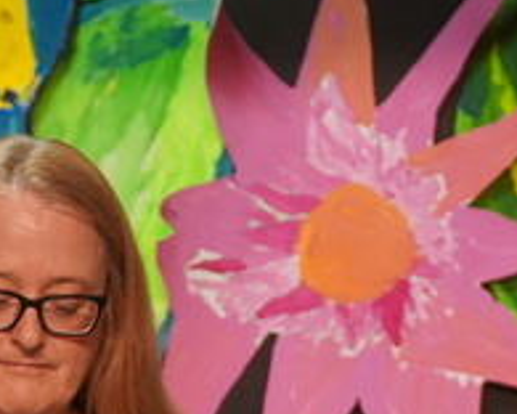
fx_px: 9823
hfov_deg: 3.0
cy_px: 652
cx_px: -29
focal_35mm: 642
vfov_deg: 2.4
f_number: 4
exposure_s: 1/160
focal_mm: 130
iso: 2000
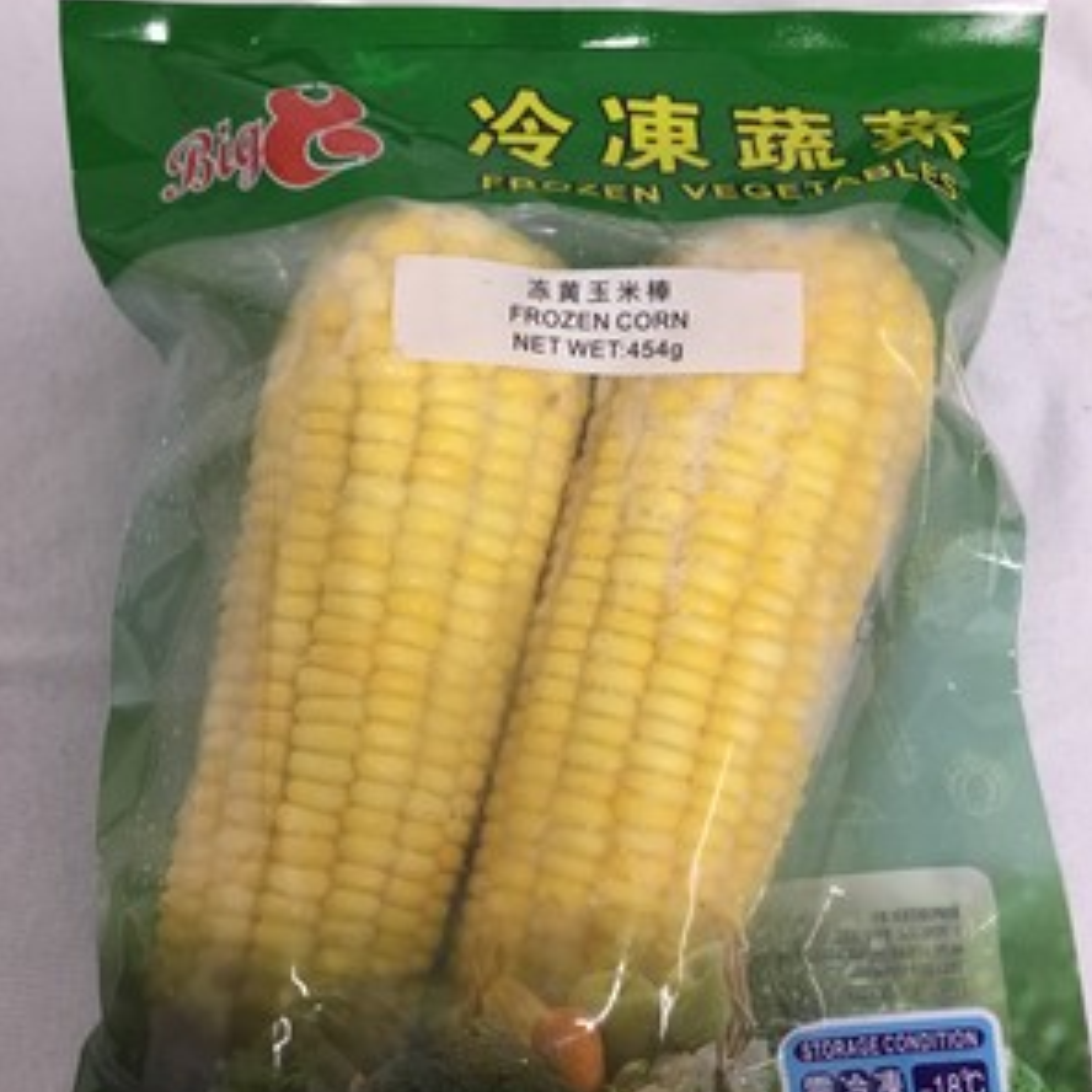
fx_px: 1321
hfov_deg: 44.9
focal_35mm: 37
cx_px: 550
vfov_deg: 44.7
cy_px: 642
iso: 160
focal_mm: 3.3
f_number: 2.4
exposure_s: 1/33
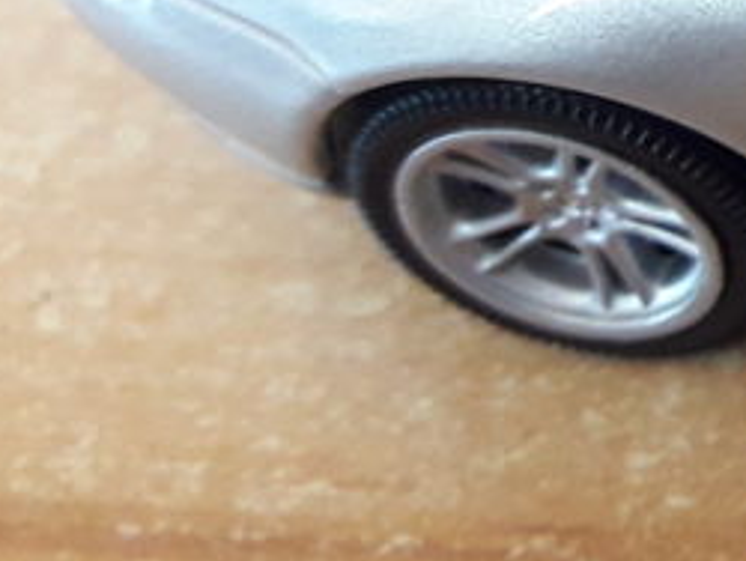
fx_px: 2416
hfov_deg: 14.8
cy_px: -179
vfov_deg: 12.8
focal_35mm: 112
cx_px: 1423
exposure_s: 1/33
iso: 125
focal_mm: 3.7
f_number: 1.9
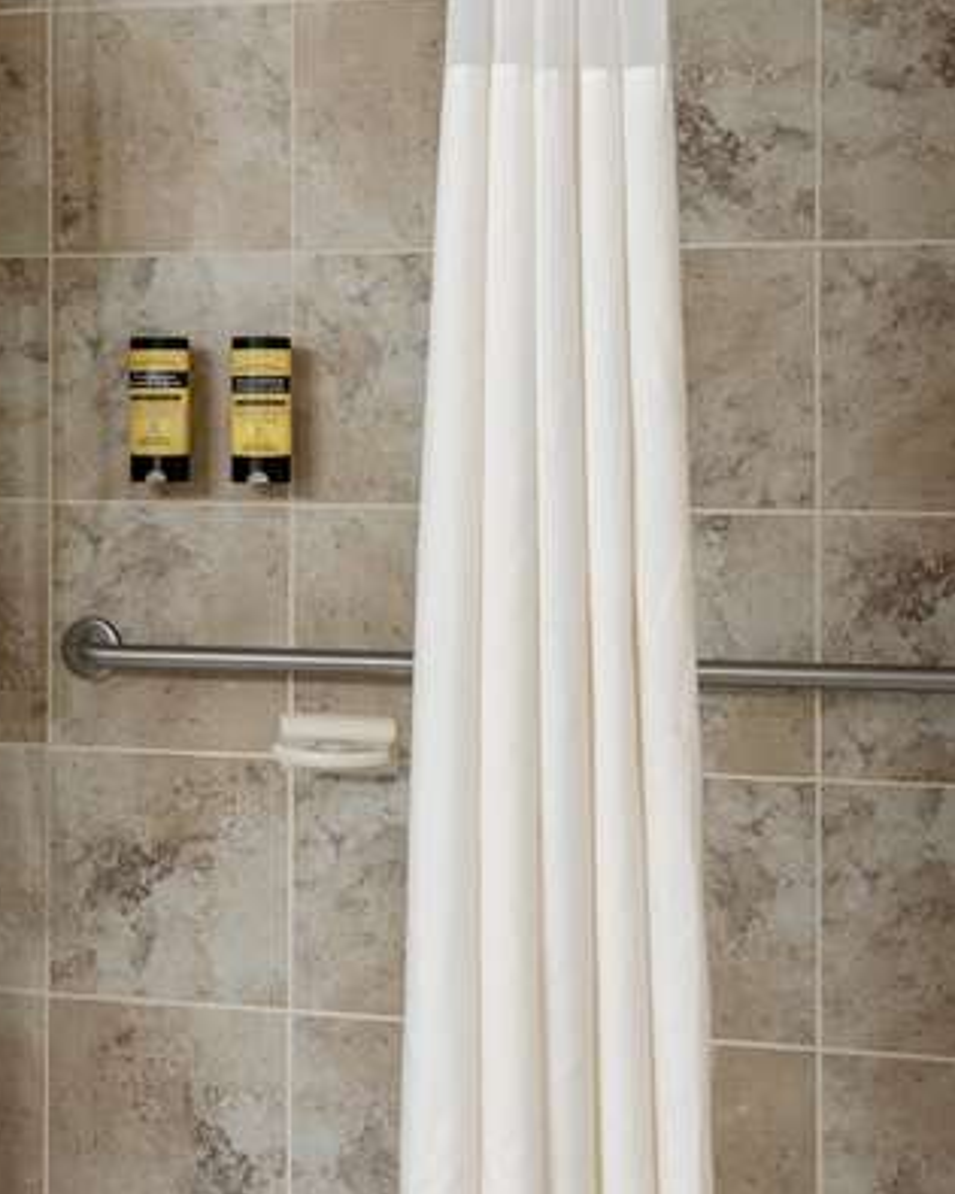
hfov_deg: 37.6
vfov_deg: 46.4
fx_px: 1378
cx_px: 290
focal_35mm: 39
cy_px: 442
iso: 100
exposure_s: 1.3
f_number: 9
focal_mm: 16
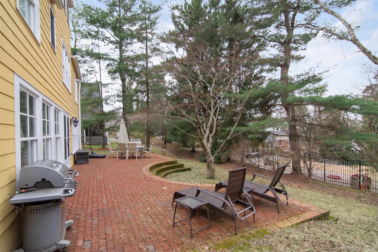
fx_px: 173
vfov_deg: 72.0
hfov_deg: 95.0
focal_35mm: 16
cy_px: 126
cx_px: 189
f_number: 8
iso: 640
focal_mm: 11
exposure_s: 1/200
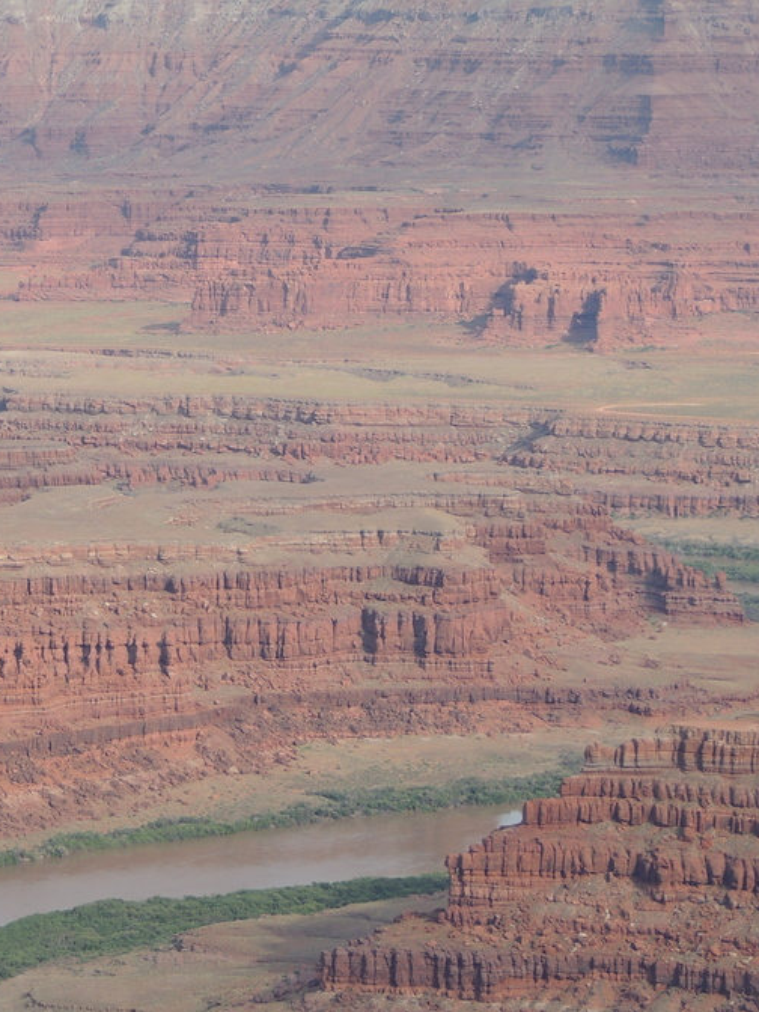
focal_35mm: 200
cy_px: 482
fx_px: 5847
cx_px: 39
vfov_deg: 9.9
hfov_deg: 7.4
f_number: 4.2
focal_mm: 18.7
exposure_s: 1/400
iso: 100
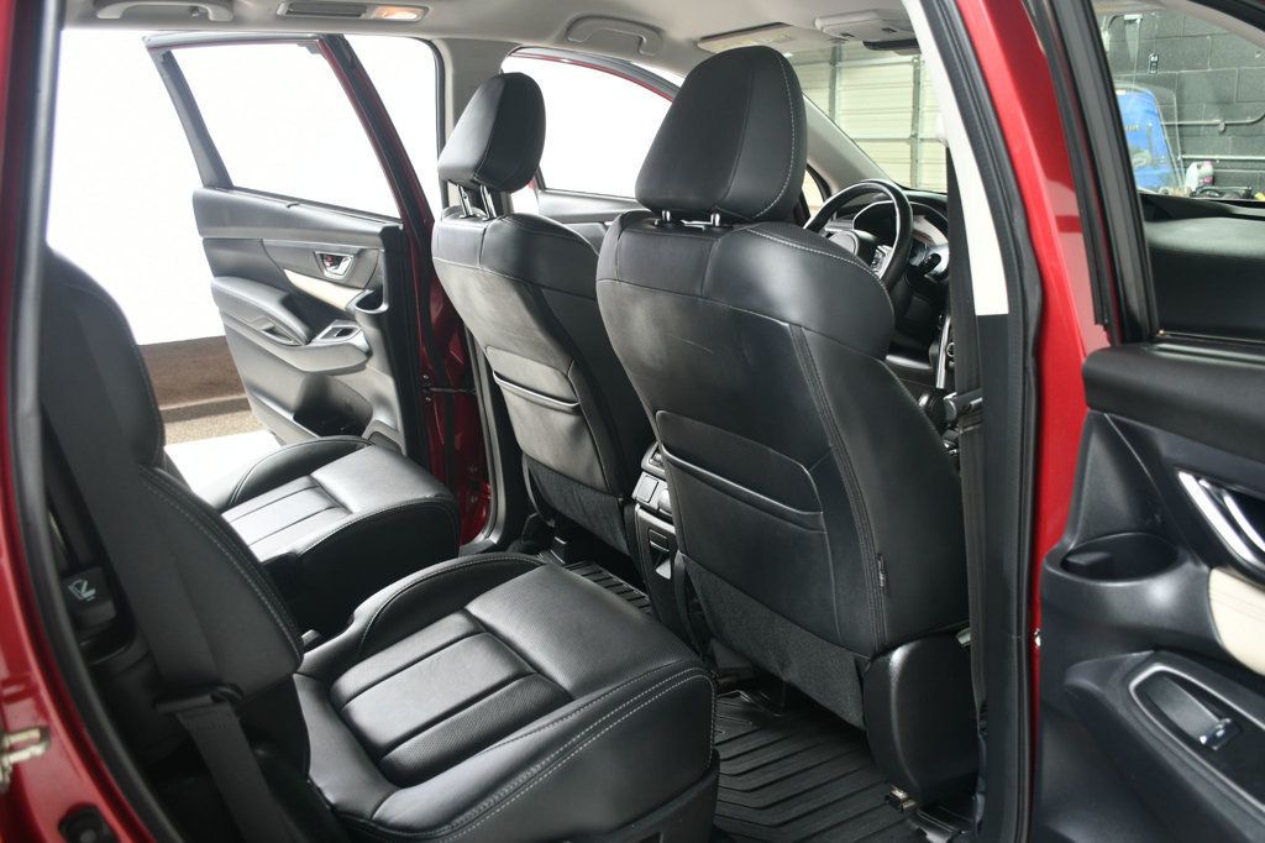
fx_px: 1159
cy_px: 422
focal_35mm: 33
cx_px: 632
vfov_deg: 39.9
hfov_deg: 57.2
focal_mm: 22
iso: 100
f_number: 4.5
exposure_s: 1/160
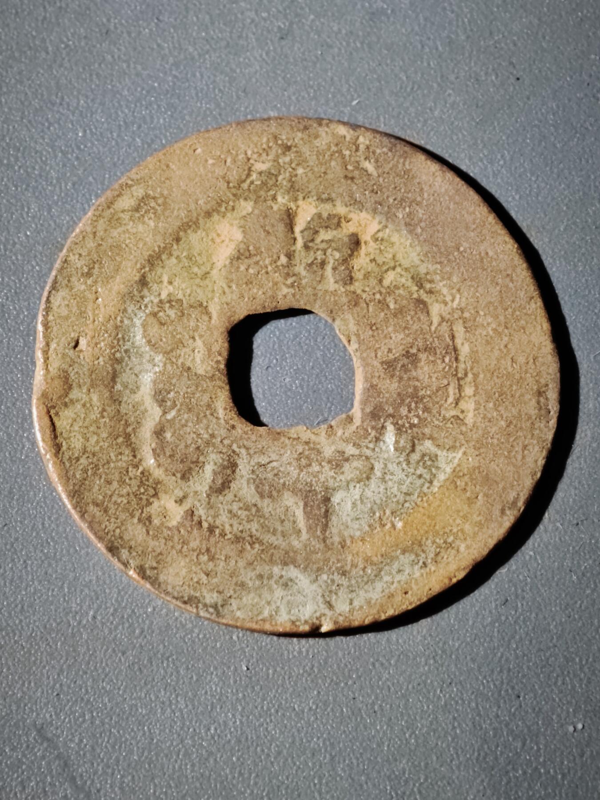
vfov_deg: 17.0
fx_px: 2681
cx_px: 300
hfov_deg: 12.8
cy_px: 400
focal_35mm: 116
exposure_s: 1/100
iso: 400
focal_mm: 9
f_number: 2
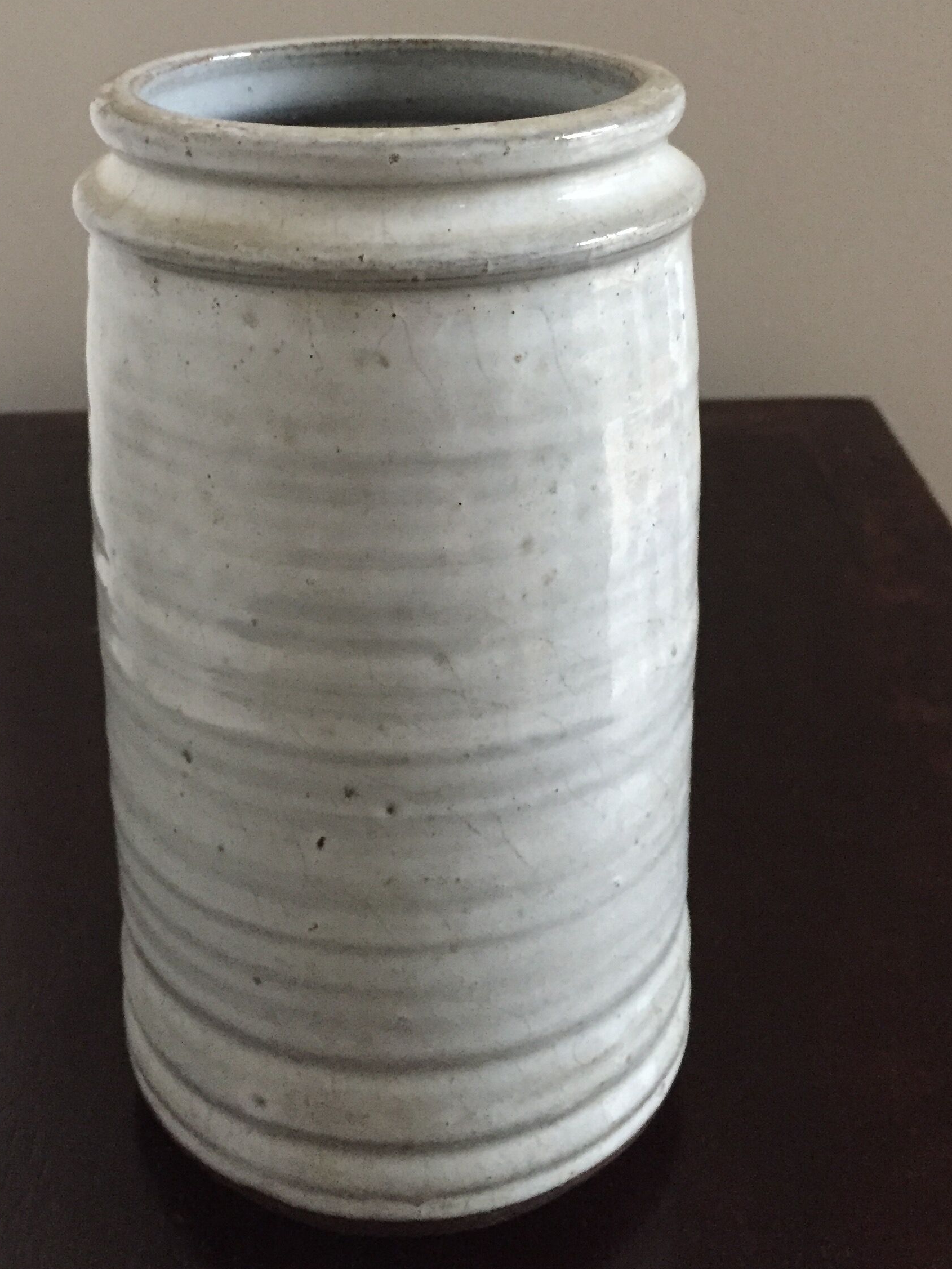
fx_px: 1540
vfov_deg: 44.4
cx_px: 429
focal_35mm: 42
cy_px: 461
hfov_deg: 34.3
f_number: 2.2
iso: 250
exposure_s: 1/17
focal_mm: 4.15
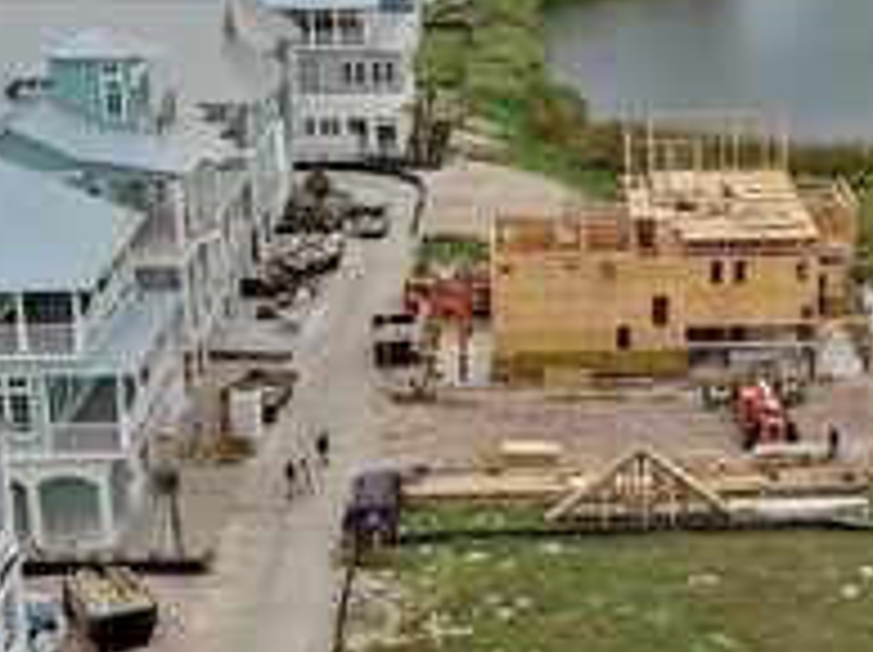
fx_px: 1814
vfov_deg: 20.4
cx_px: 662
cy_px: 272
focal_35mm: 72
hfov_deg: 26.7
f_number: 2.8
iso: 100
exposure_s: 1/800
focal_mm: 10.57
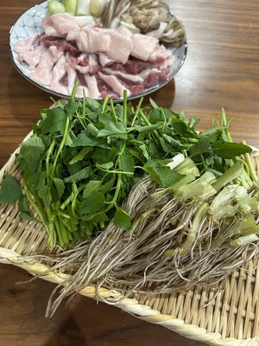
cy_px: 173
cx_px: 130
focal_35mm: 26
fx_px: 259
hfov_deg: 53.1
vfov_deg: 67.3
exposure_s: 1/60
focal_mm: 5.7
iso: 320
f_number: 1.5
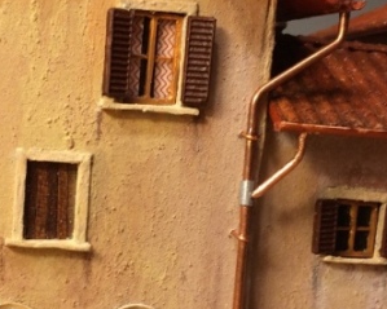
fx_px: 1019
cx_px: 94
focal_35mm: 89
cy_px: 267
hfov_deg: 21.3
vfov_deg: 17.1
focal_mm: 4.15
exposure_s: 1/50
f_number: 2.2
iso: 50
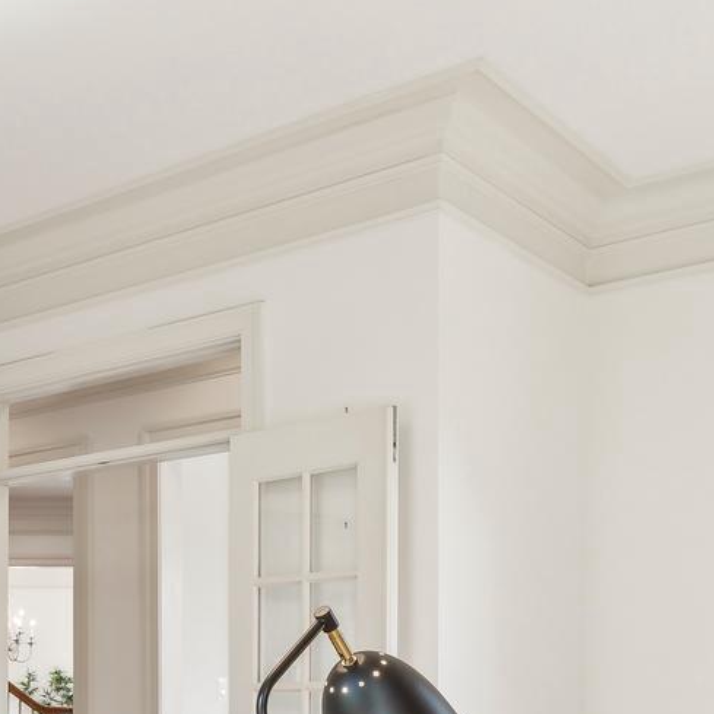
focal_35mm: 57
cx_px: -7
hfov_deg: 28.2
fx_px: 1330
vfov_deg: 28.1
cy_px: 726
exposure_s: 1/20
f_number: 7.1
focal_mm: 16
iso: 200
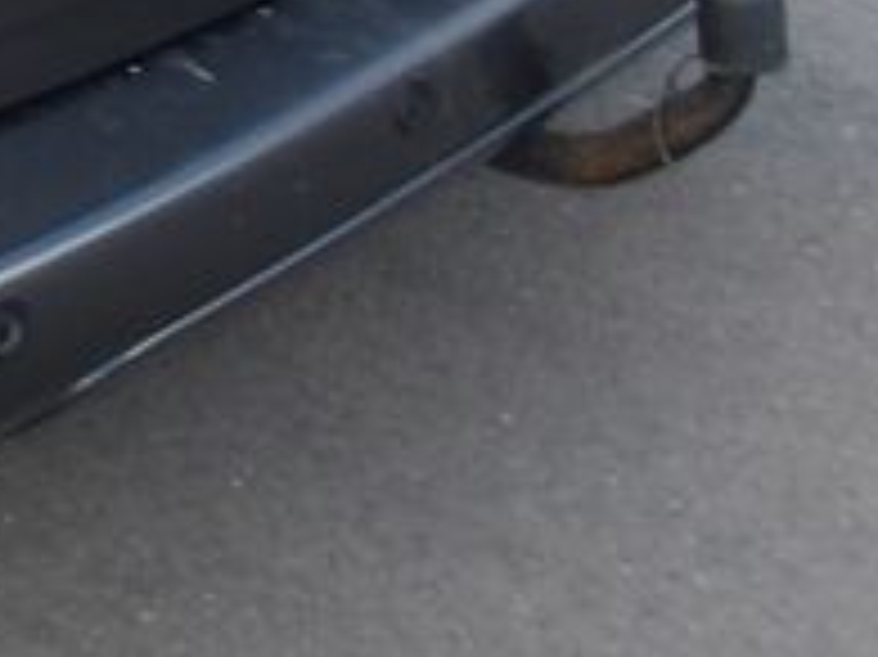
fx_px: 3599
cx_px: -752
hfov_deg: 12.6
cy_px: -774
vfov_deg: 9.5
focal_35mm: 142
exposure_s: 1/213
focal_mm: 4.9
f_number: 3
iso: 100
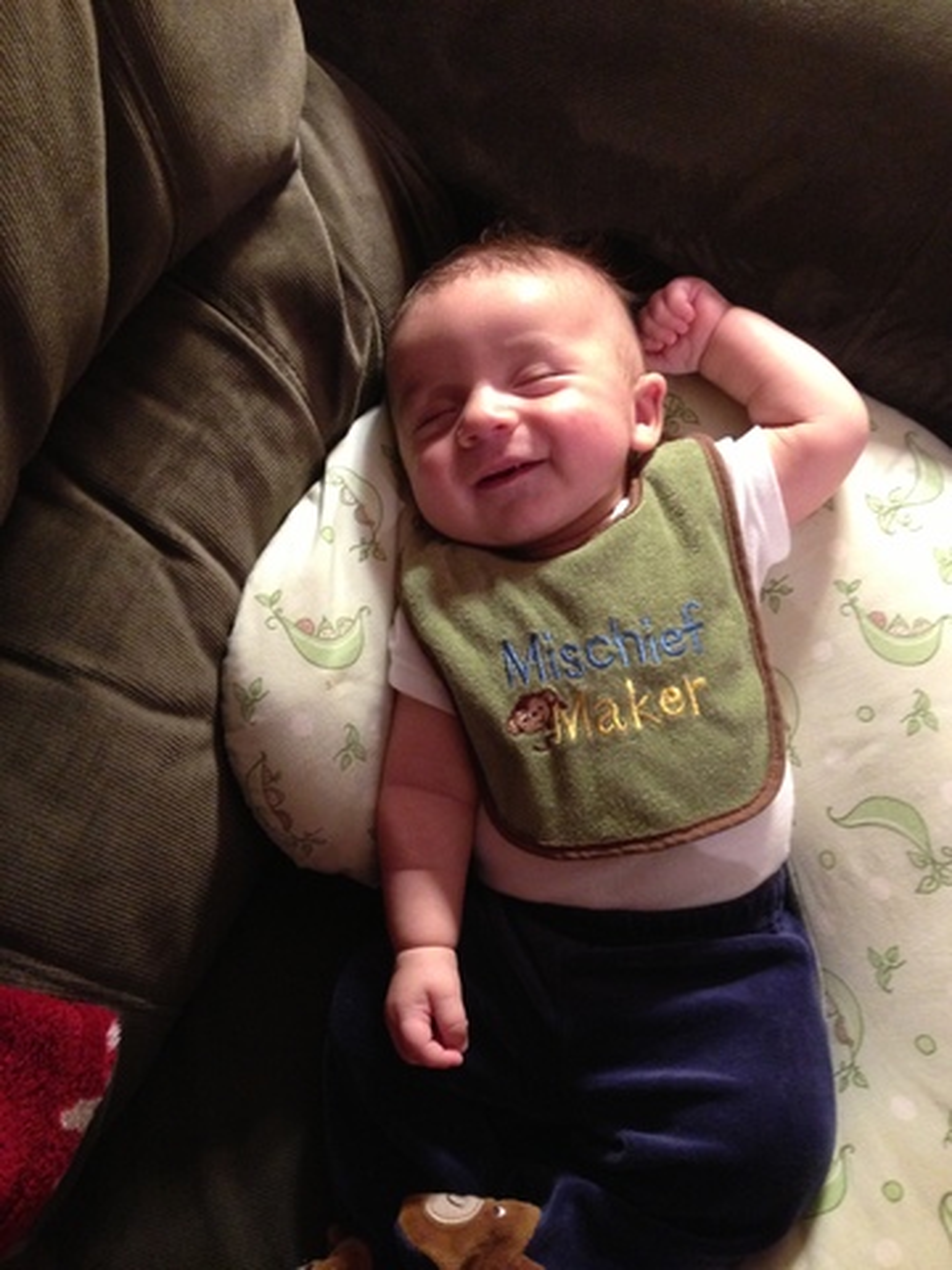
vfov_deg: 55.4
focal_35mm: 33
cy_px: 635
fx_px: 1210
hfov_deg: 42.9
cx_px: 476
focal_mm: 4.13
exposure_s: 1/15
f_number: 2.4
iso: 400
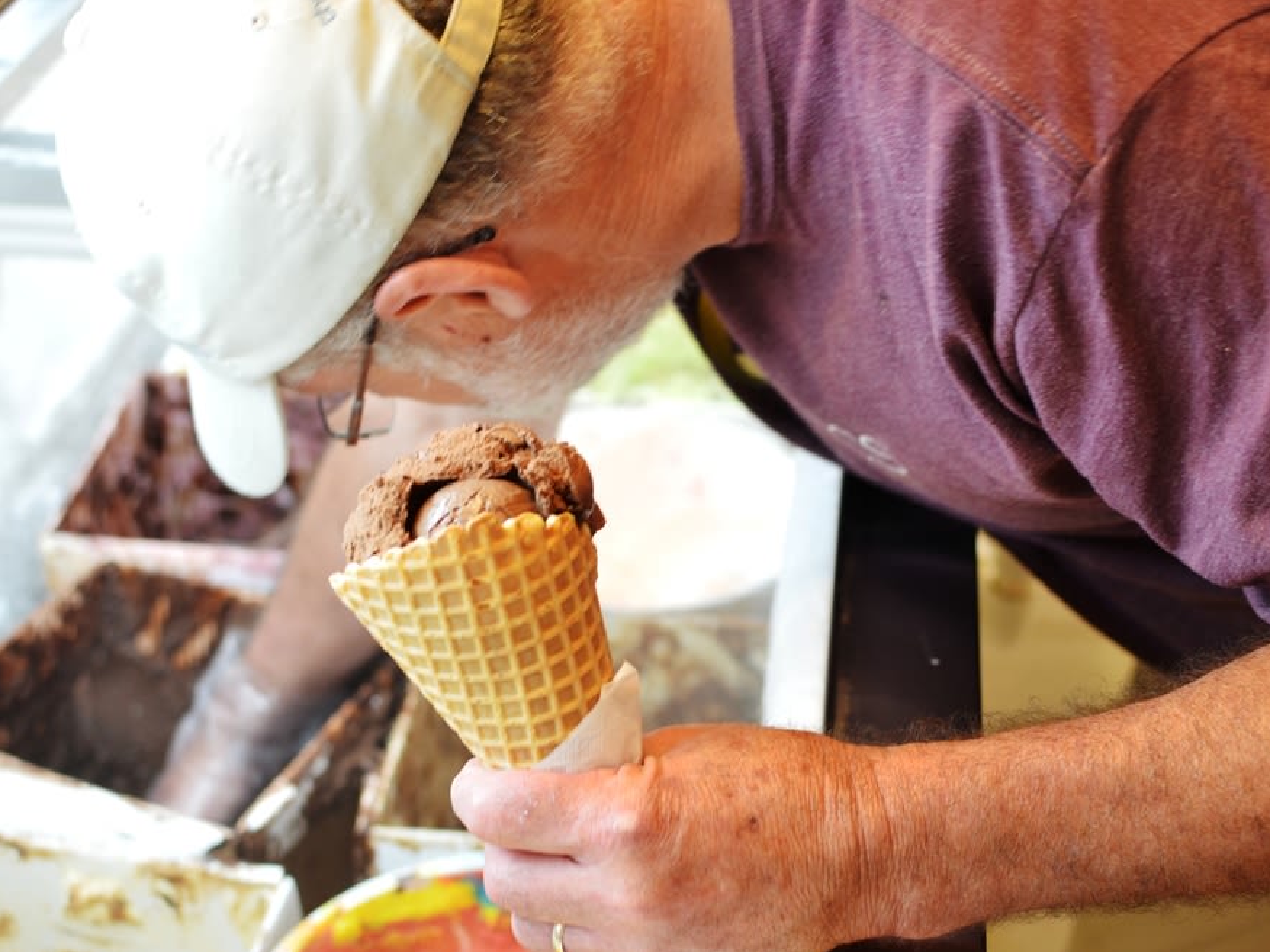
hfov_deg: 33.5
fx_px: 2111
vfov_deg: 25.4
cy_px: 477
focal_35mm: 58
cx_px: 653
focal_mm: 35
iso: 800
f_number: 3.2
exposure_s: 1/60
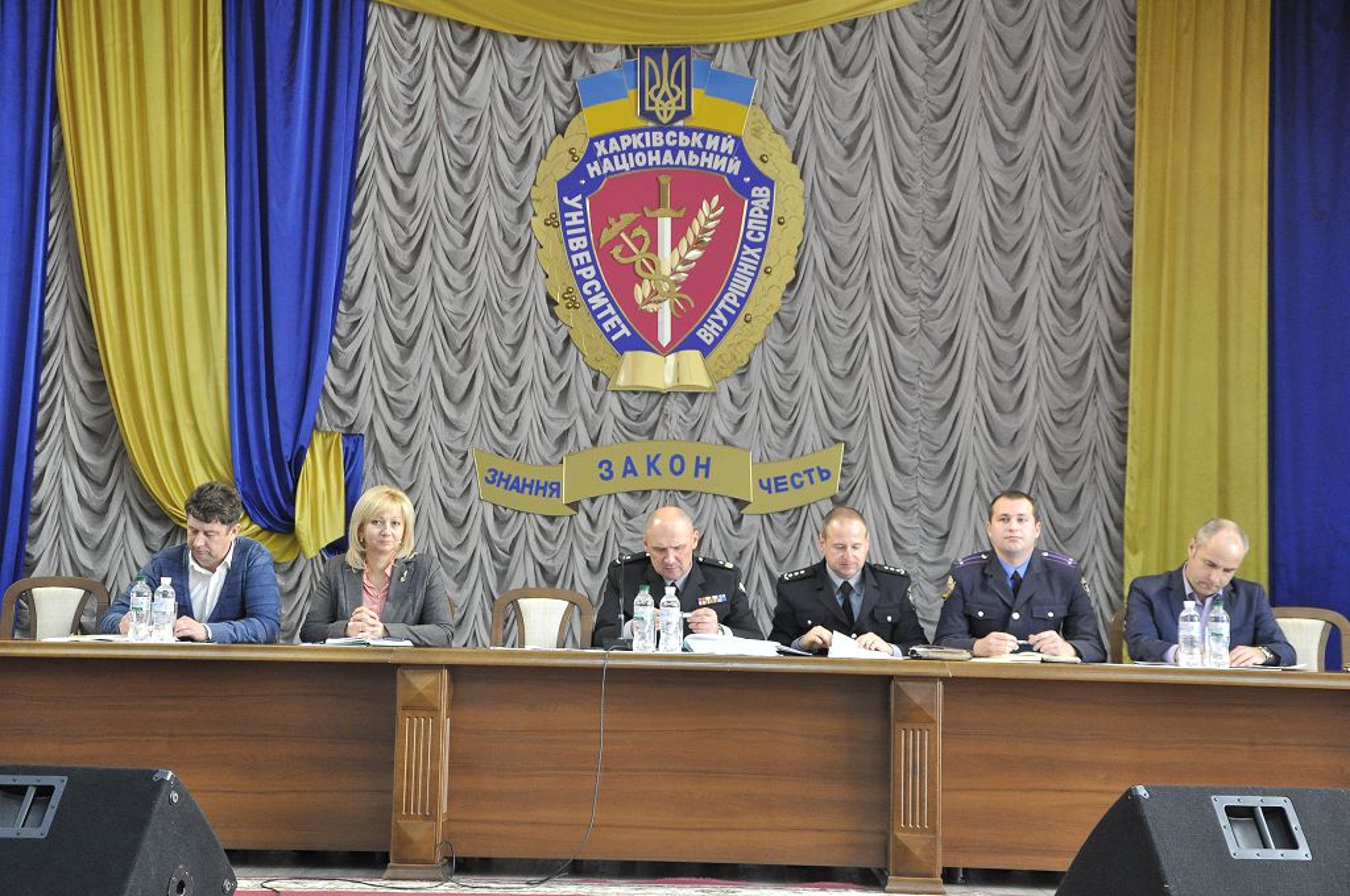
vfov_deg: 21.5
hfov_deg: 31.9
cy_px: 448
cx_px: 675
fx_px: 2359
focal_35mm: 63
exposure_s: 1/50
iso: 1250
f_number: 4.8
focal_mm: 42
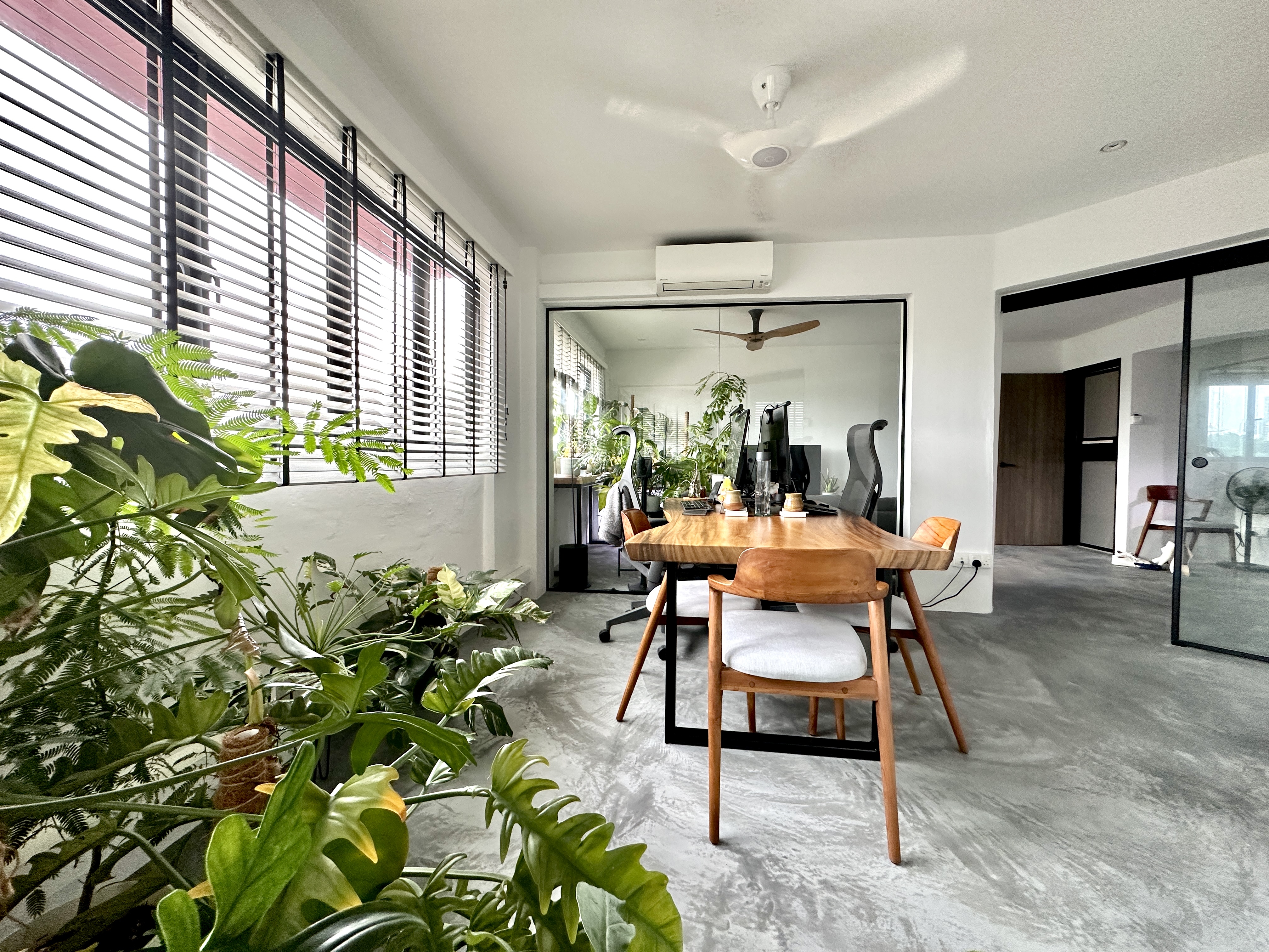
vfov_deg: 85.7
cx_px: 634
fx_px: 513
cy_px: 476
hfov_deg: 102.1
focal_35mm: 14
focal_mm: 2.22
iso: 200
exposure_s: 1/99
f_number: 2.2
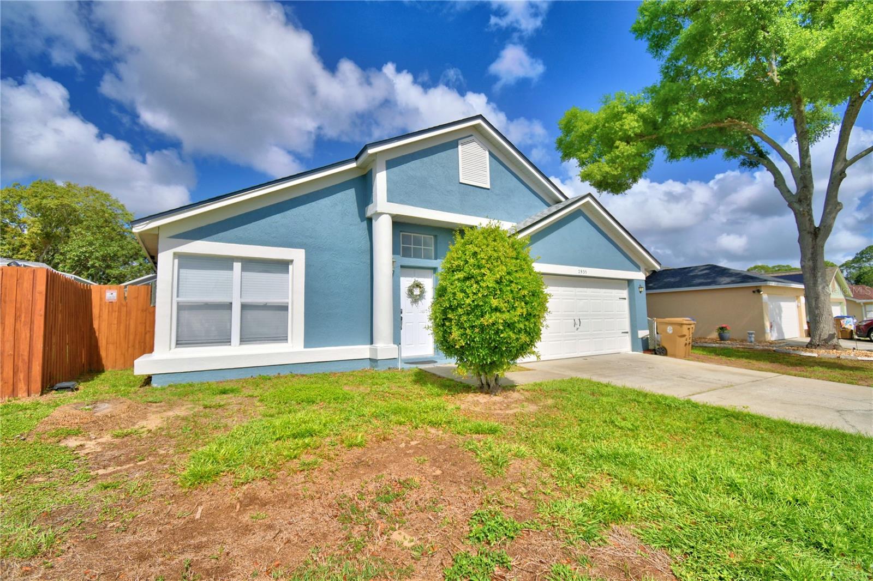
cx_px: 436
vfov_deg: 77.3
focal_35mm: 15
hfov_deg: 100.4
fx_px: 364
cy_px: 290
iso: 100
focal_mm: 10
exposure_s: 1/2500
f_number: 4.5
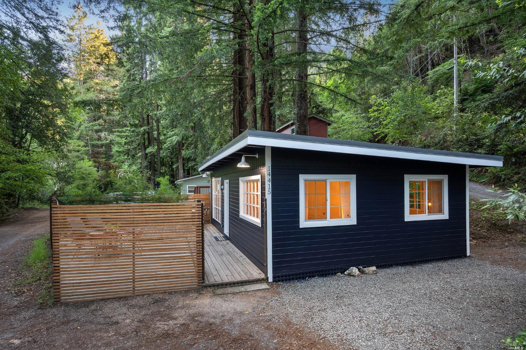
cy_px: 175
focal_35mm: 19
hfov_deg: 86.9
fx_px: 278
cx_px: 263
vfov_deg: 64.5
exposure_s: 1
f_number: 8
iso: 100
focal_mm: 19
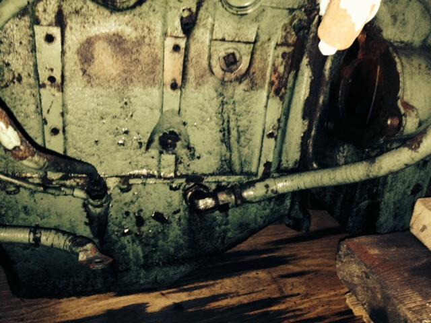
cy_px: 162
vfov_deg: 42.9
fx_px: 411
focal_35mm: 33
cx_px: 216
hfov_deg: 55.4
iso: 200
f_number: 2.4
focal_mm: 4.12
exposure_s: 1/16
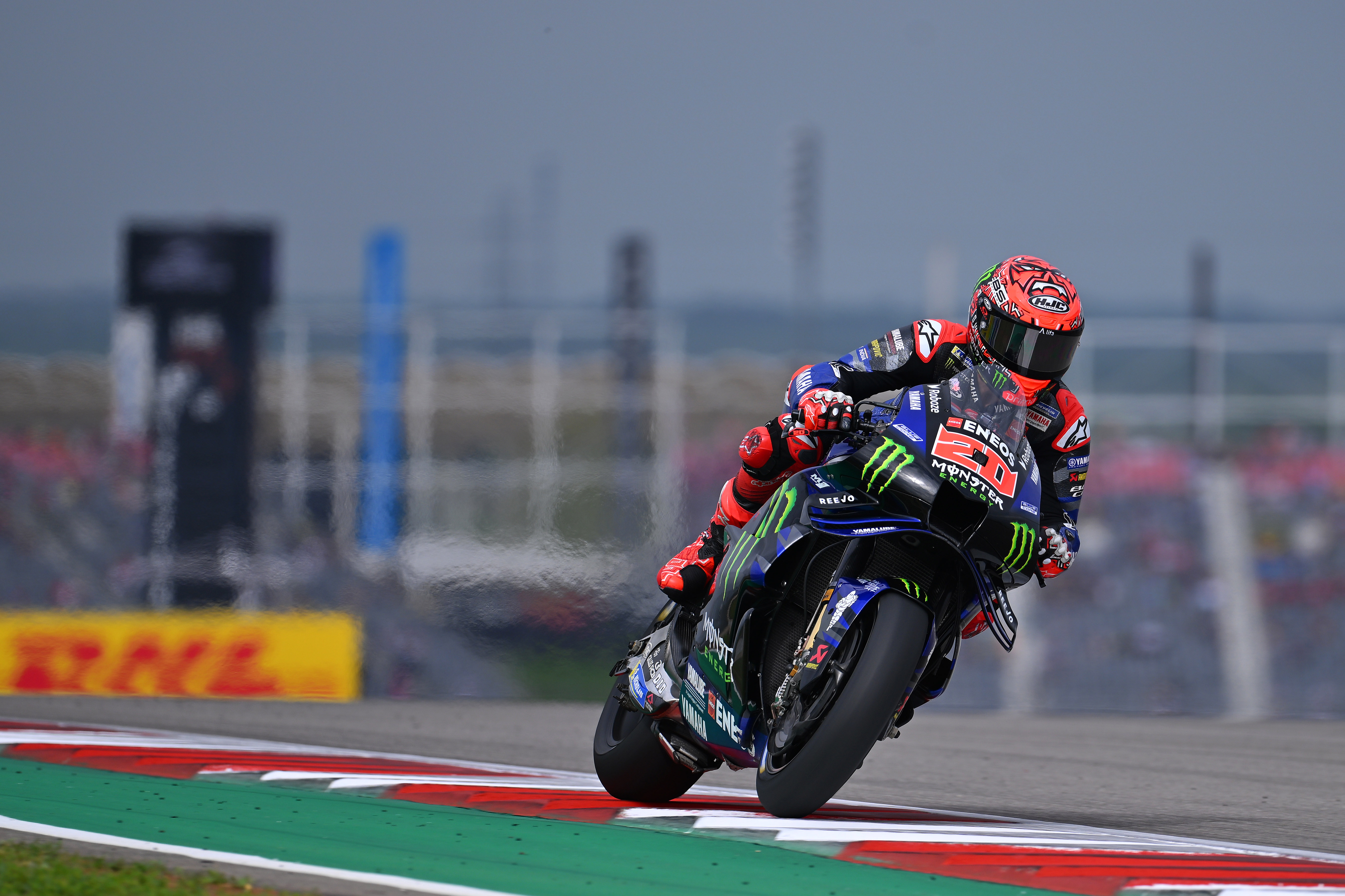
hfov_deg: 3.4
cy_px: 448
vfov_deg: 2.3
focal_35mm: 600
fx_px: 22410
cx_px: 672
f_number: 4.5
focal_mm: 400
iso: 80
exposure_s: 1/1000
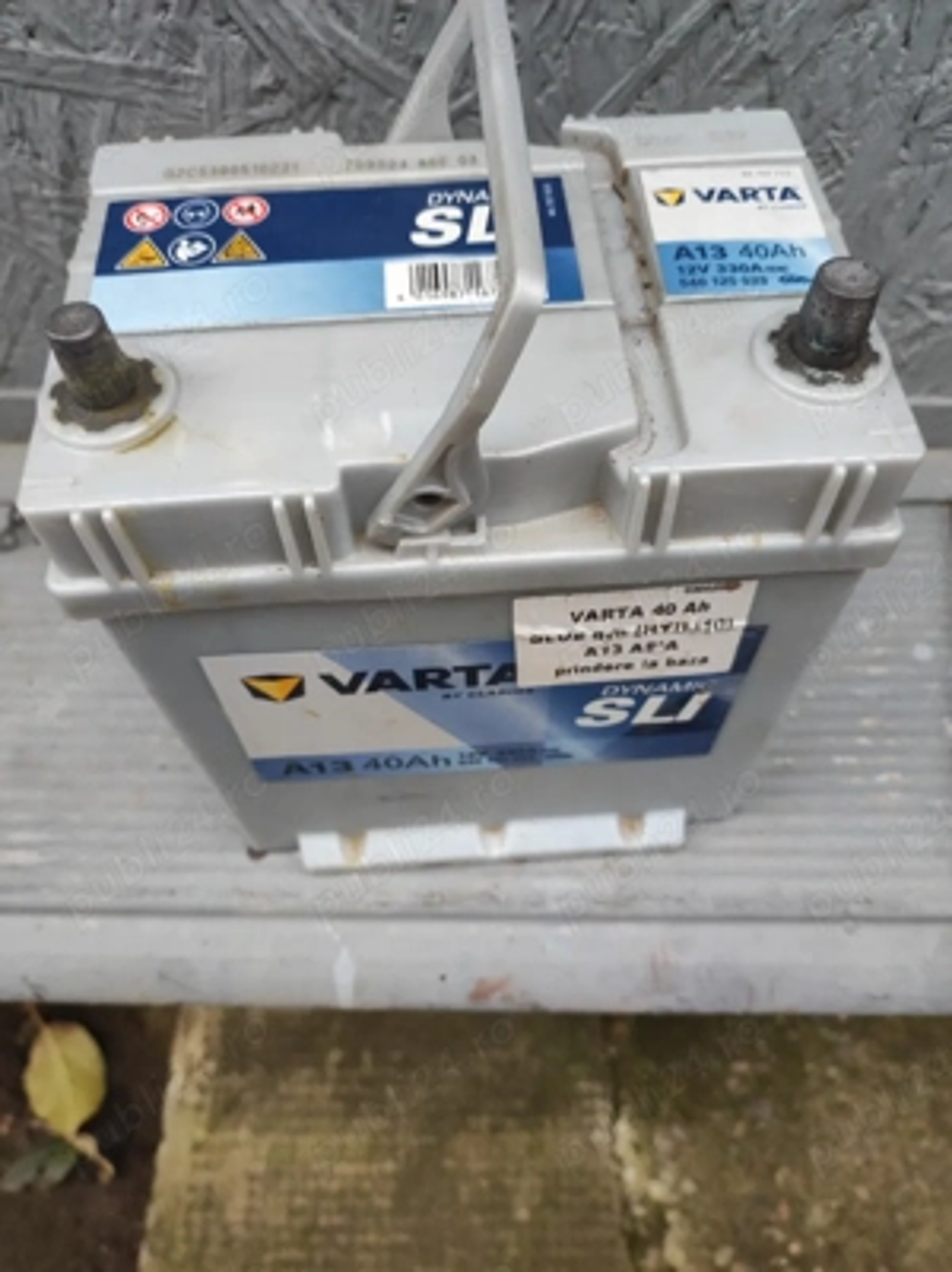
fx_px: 918
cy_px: 636
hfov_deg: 54.8
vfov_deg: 69.4
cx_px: 476
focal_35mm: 25
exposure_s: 1/100
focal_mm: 4.7
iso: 393
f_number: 1.79
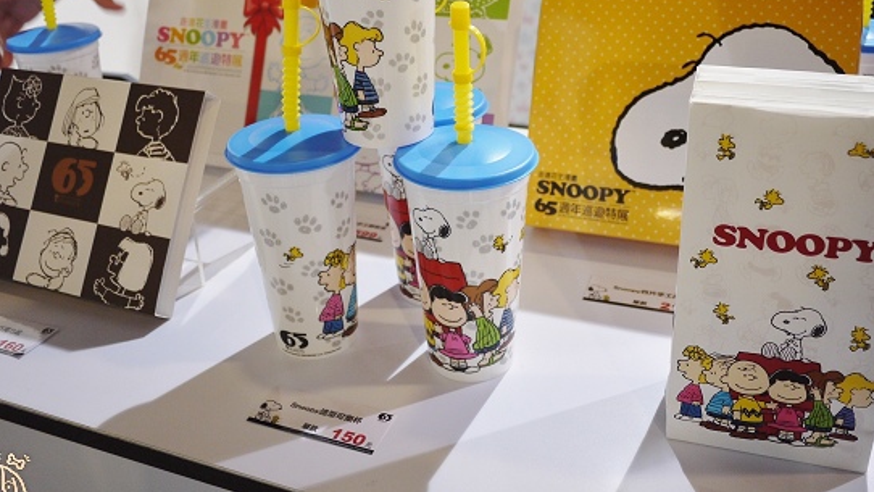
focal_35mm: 36
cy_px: 160
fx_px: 834
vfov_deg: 32.5
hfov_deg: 55.3
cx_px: 448
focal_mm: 14
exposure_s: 1/60
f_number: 2.5
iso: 160
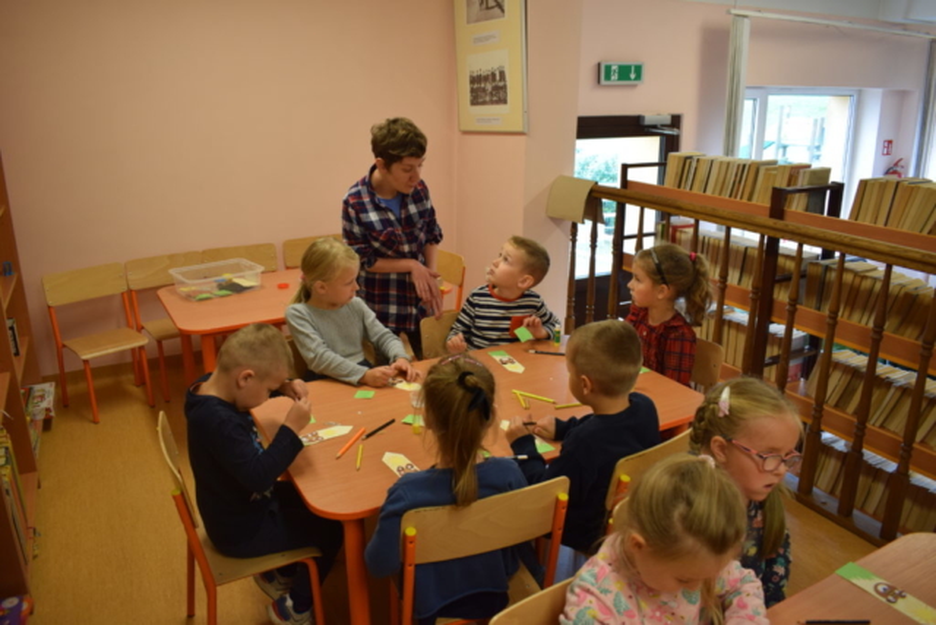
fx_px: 702
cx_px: 468
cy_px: 312
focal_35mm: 27
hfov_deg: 67.4
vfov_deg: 48.0
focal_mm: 18
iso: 400
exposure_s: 1/80
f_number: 4.5
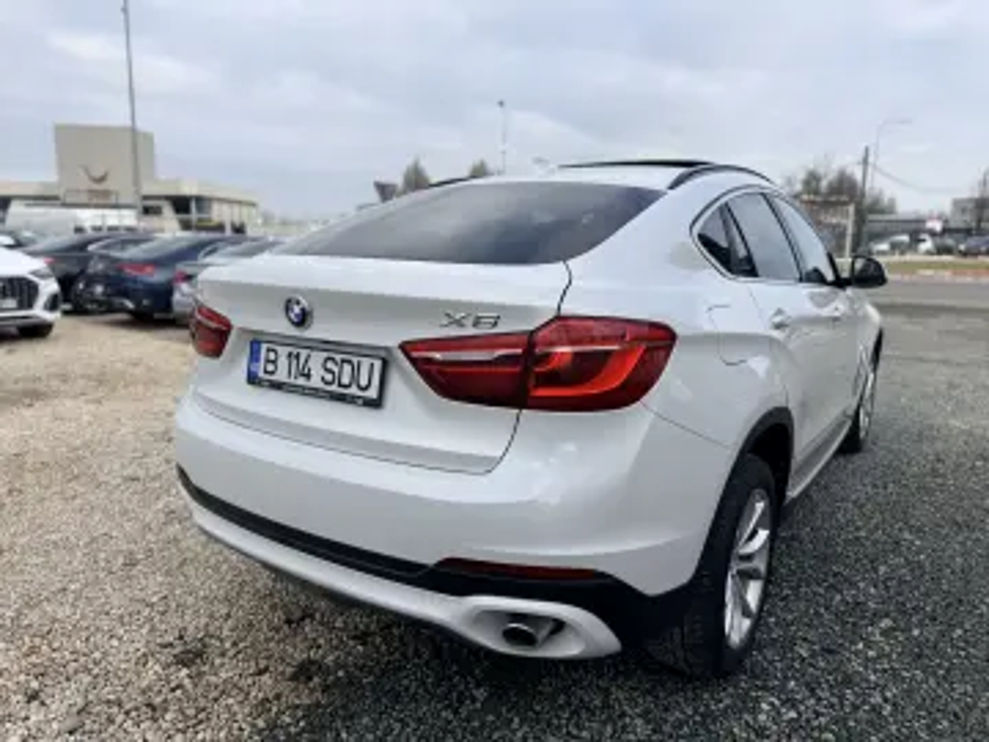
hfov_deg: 71.6
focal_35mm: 24
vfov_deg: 56.8
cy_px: 371
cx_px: 494
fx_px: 686
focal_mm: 6.76
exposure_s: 1/3953
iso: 80
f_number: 1.78
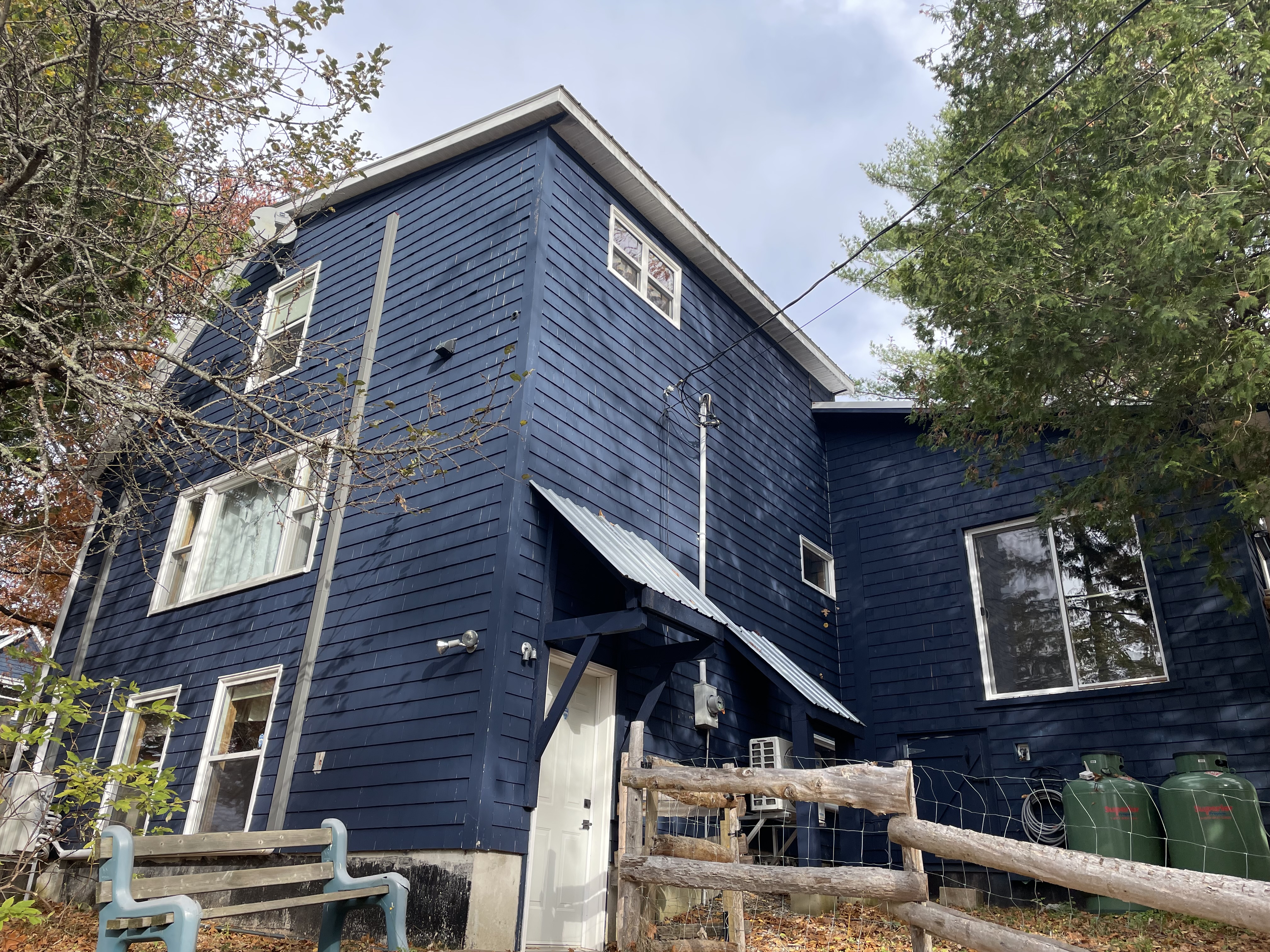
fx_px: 954
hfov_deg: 67.3
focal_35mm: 26
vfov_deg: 53.1
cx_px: 635
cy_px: 476
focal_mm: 4.2
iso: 32
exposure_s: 1/988
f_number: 1.6
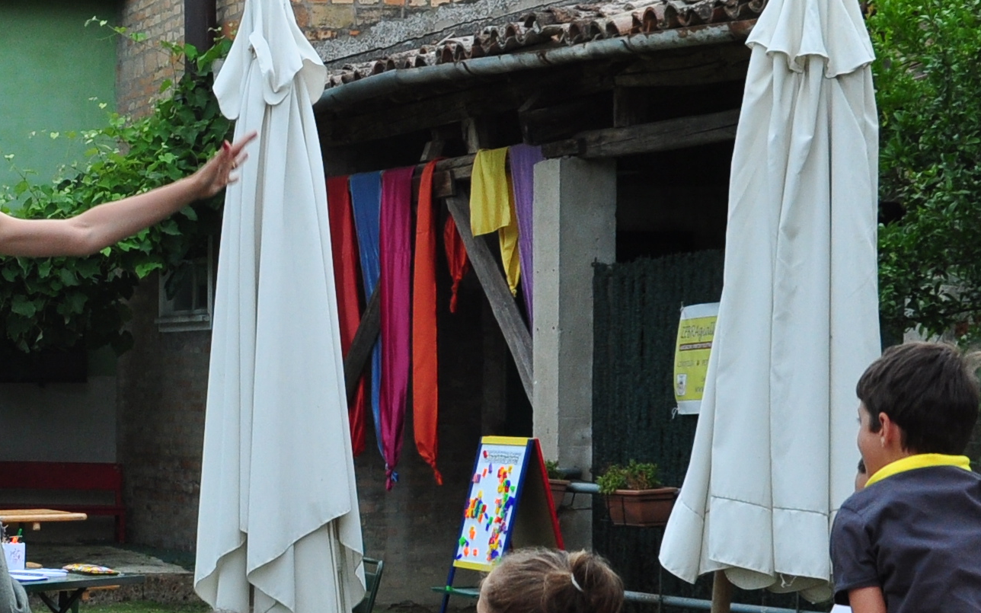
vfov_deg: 10.7
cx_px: 8
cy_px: 469
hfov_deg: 16.8
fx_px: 3262
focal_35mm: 122
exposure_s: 1/400
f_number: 6.3
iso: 400
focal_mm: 24
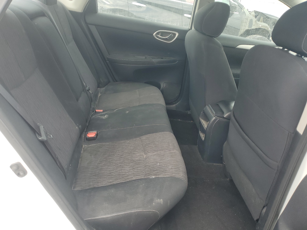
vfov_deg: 53.1
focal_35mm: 26
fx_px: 231
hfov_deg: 67.3
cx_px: 154
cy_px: 115
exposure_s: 1/323
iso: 50
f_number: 1.5
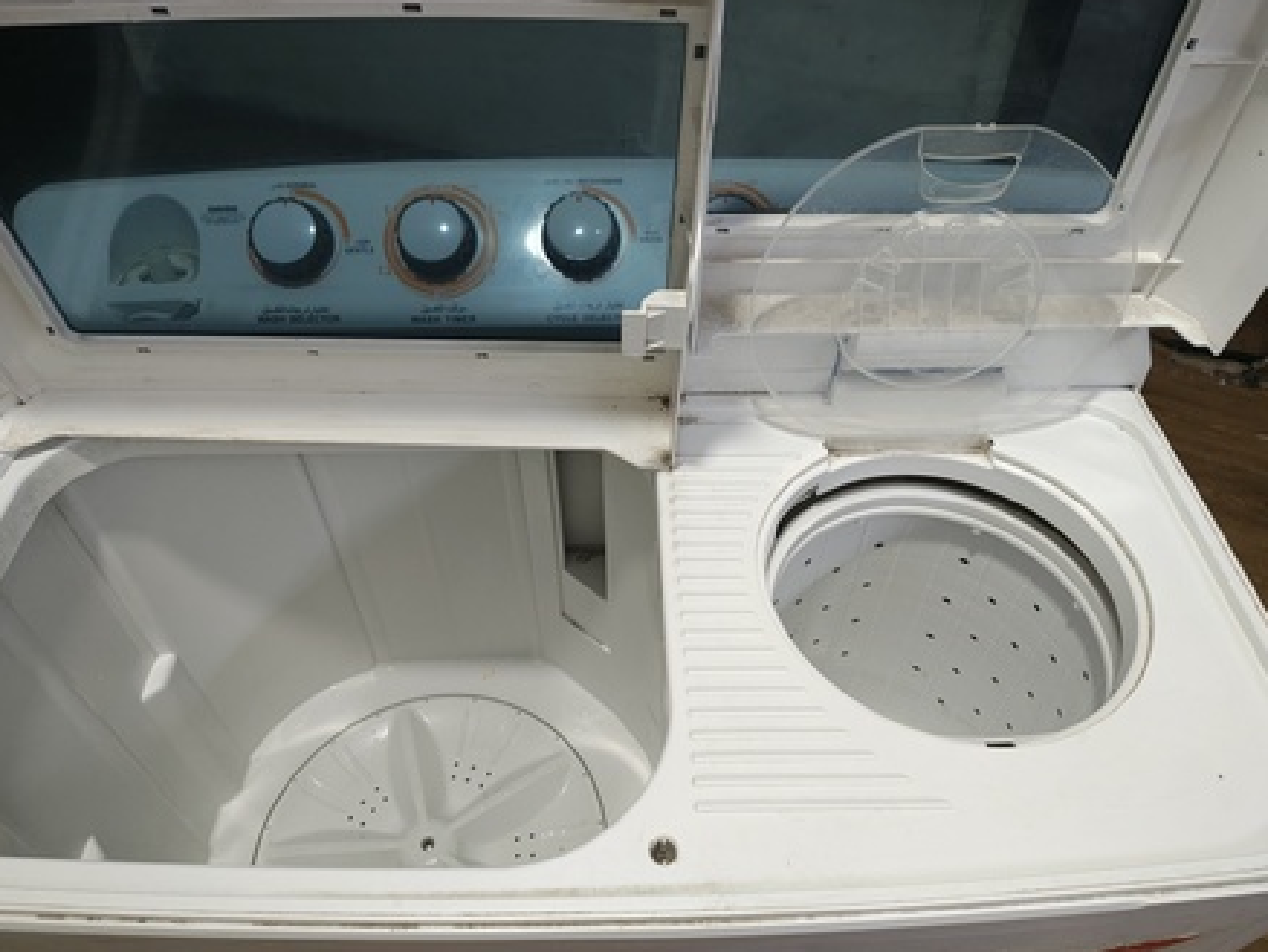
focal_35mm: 24
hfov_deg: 71.6
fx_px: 880
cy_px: 482
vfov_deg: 56.9
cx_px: 633
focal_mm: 6.57
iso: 1363
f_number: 1.6
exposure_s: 1/120
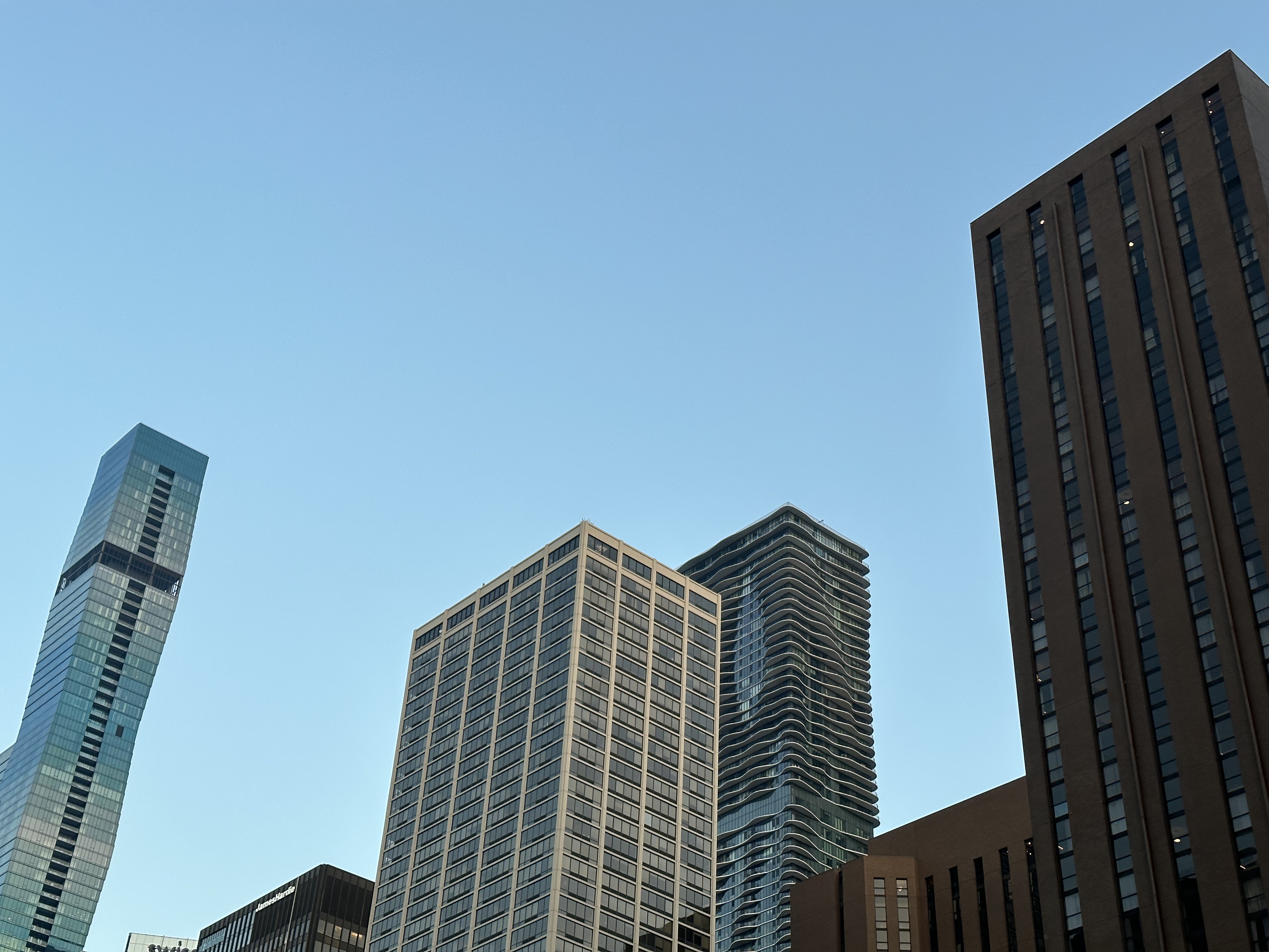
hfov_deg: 39.7
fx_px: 1760
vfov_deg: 30.3
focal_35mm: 48
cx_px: 634
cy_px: 476
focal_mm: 6.86
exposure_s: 1/422
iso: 64
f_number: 1.78
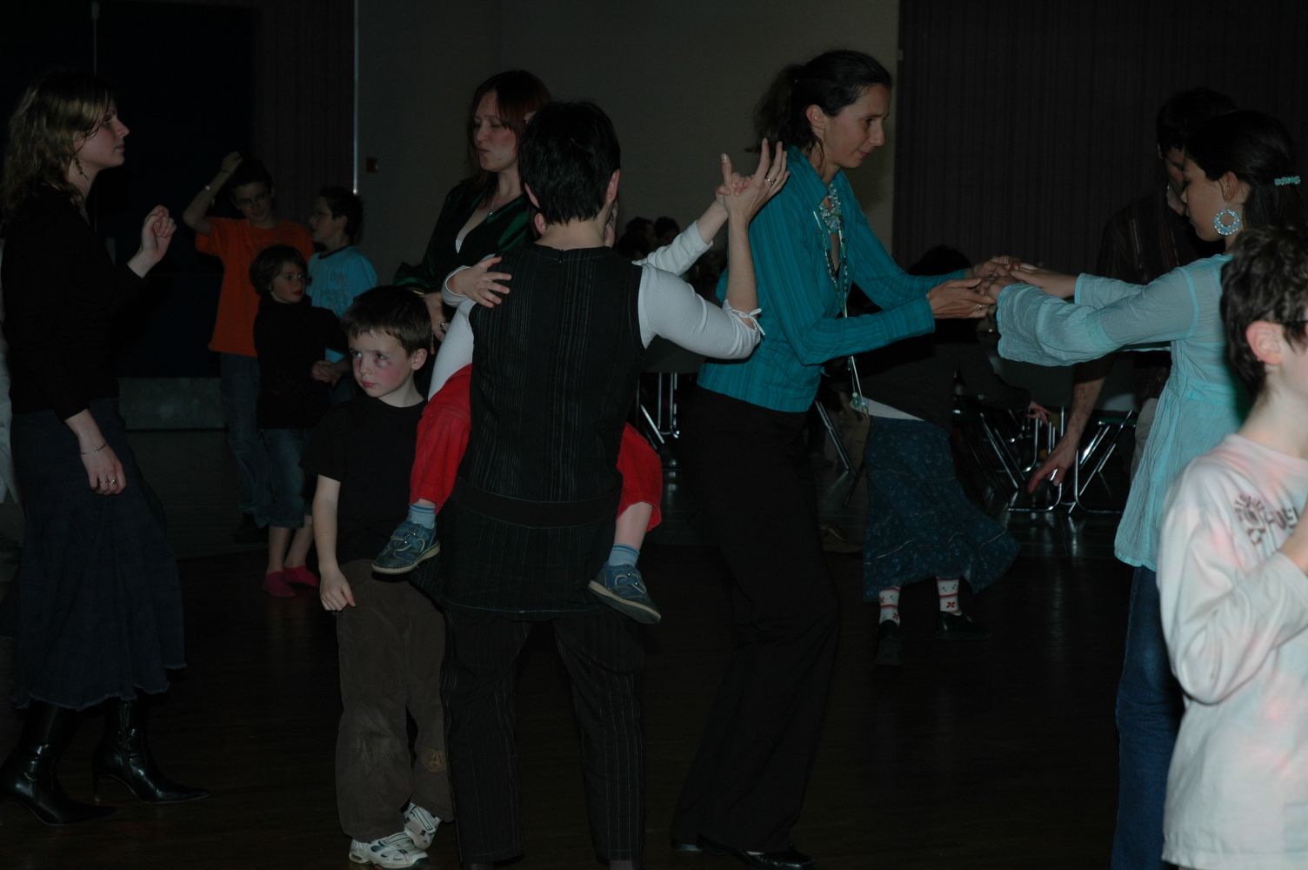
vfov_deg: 18.1
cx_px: 654
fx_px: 2723
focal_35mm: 75
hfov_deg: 27.0
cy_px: 435
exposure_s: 1/60
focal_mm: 50
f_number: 4.5
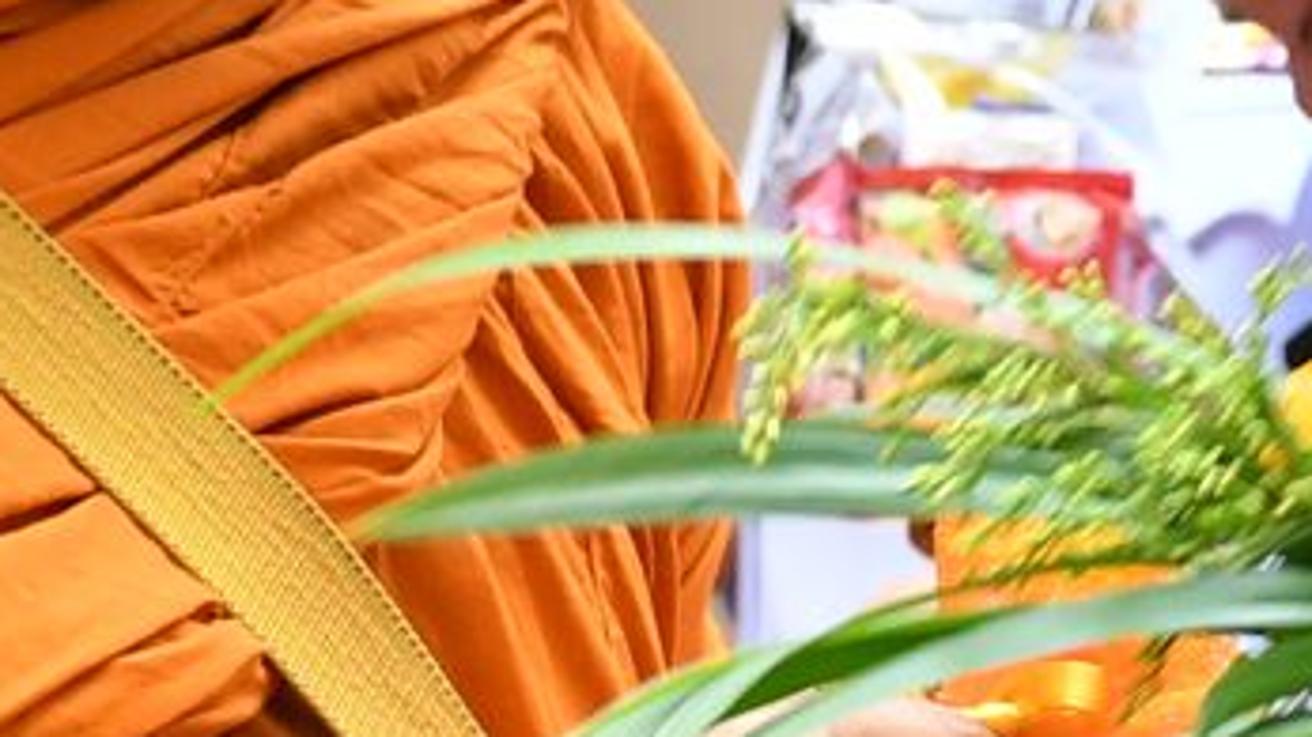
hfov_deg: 5.9
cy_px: 304
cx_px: 1902
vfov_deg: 3.4
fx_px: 12591
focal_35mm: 362
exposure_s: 1/200
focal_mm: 32
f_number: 5.6
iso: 500
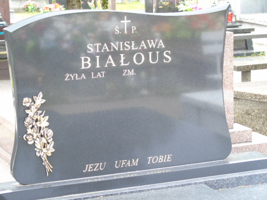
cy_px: 100
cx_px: 134
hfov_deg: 18.2
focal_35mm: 108
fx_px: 833
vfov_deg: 13.7
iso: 80
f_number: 4.4
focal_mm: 19
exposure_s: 1/40
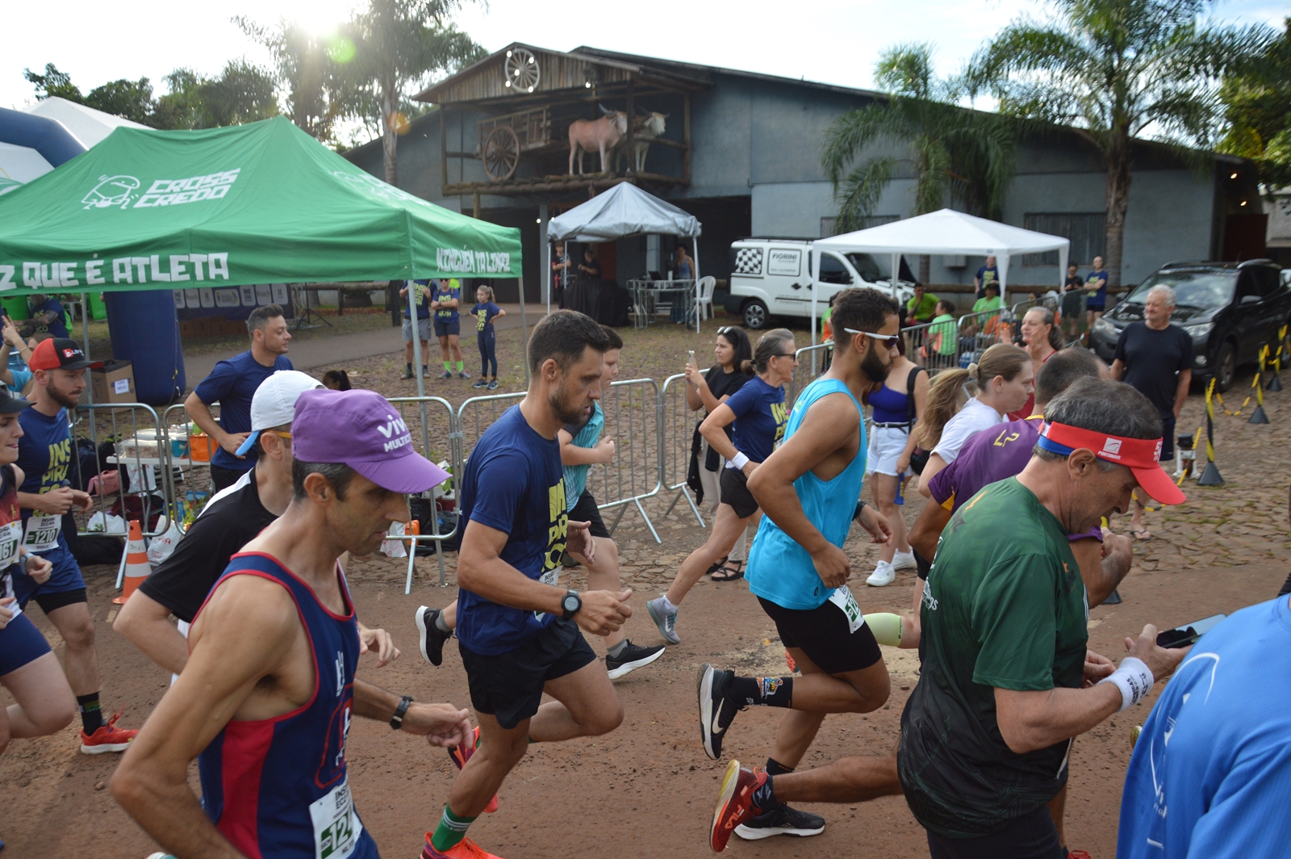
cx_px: 646
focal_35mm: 52
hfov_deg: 37.9
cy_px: 430
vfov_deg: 25.7
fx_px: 1881
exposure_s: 1/1250
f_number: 5
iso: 400
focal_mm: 35
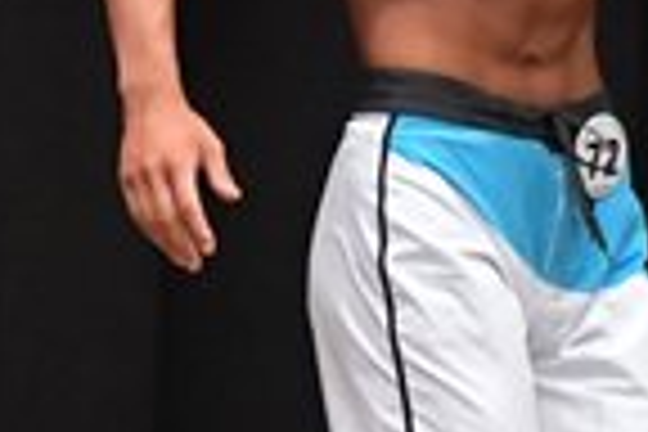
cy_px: 194
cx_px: 241
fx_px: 20986
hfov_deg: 1.8
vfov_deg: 1.2
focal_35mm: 1166
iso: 6400
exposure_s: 1/400
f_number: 5.6
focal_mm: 145
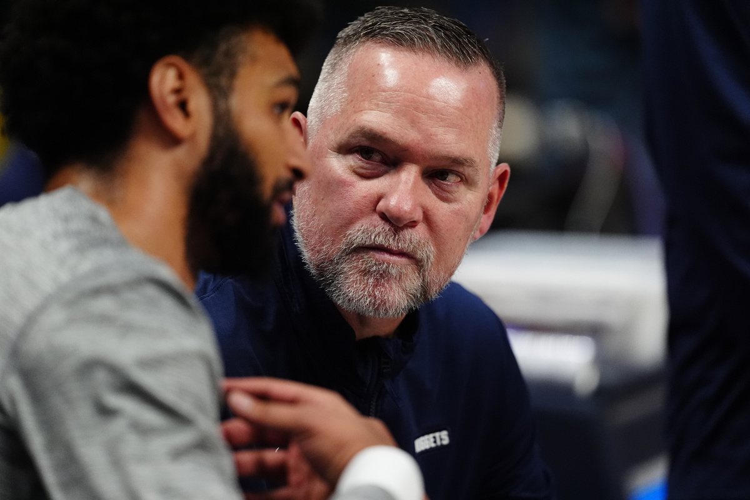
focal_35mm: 300
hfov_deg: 6.9
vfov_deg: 4.6
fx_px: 6250
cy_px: 250
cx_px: 375
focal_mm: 300
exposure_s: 1/2500
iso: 5000
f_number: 2.8
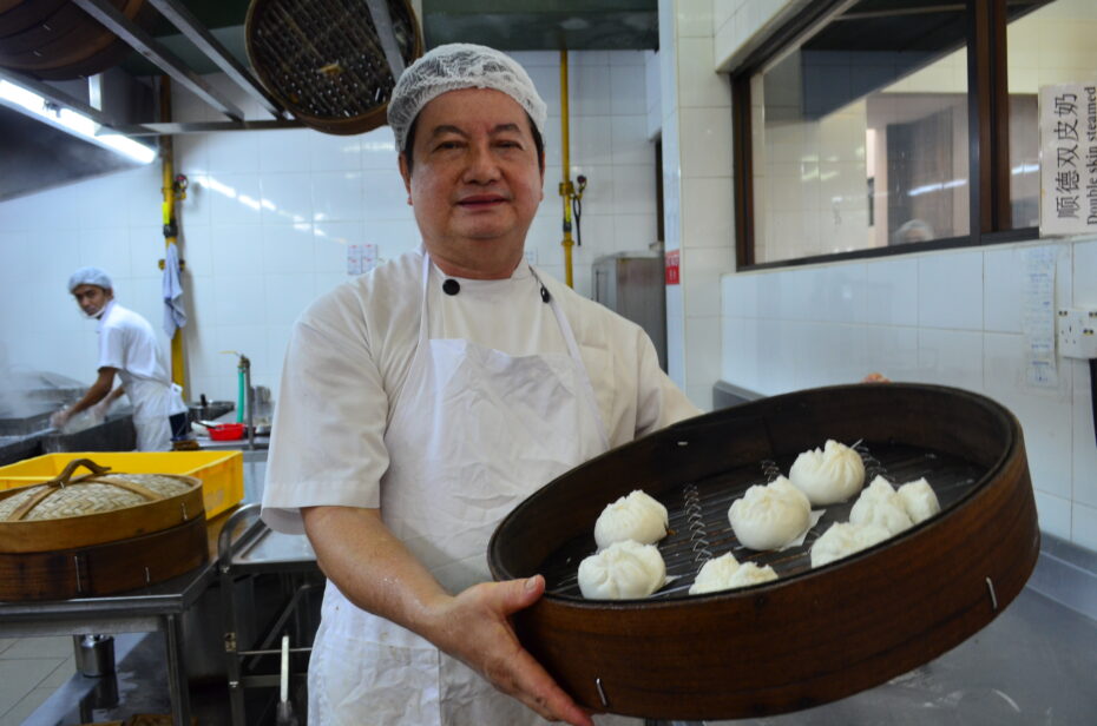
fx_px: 912
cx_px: 548
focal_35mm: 30
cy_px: 363
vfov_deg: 43.4
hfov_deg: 62.0
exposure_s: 1/20
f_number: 5.6
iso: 800
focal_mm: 20
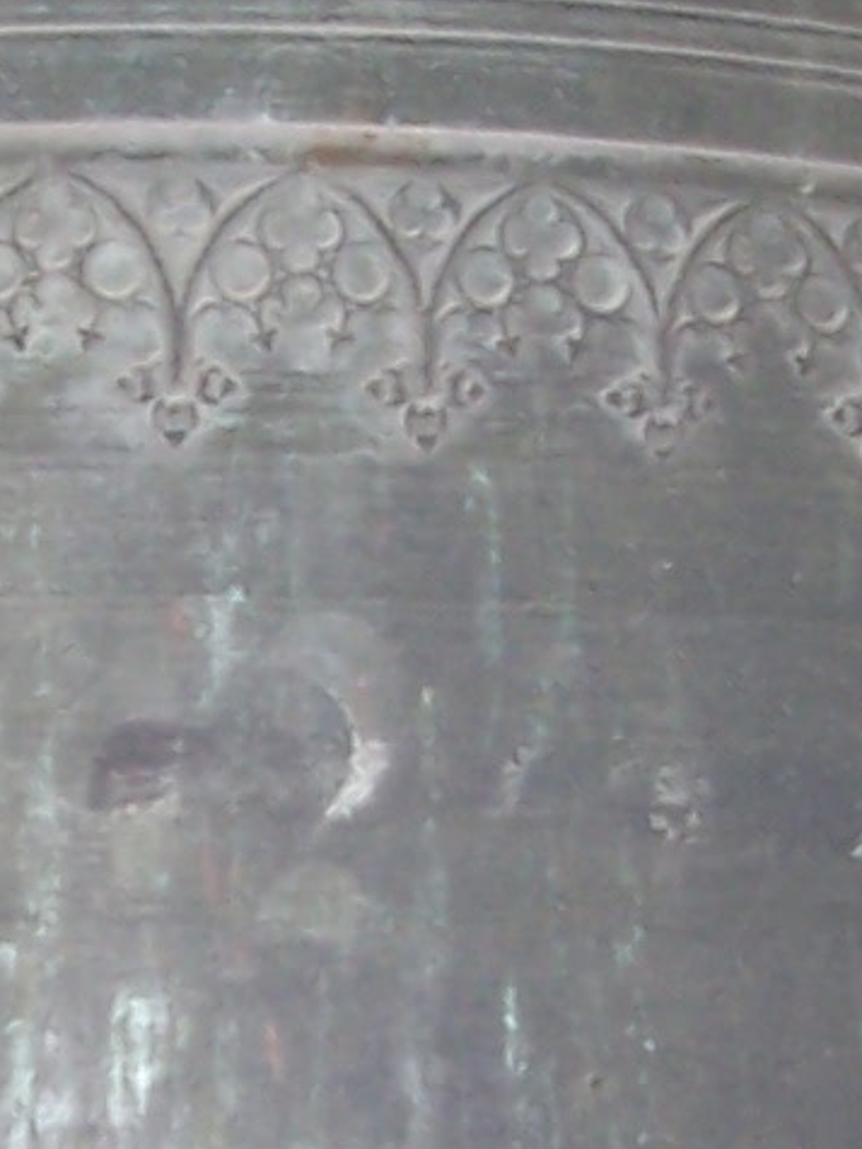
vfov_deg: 10.7
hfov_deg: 8.1
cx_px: 261
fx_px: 6109
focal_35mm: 184
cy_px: 968
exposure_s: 1/60
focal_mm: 6.3
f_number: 2.8
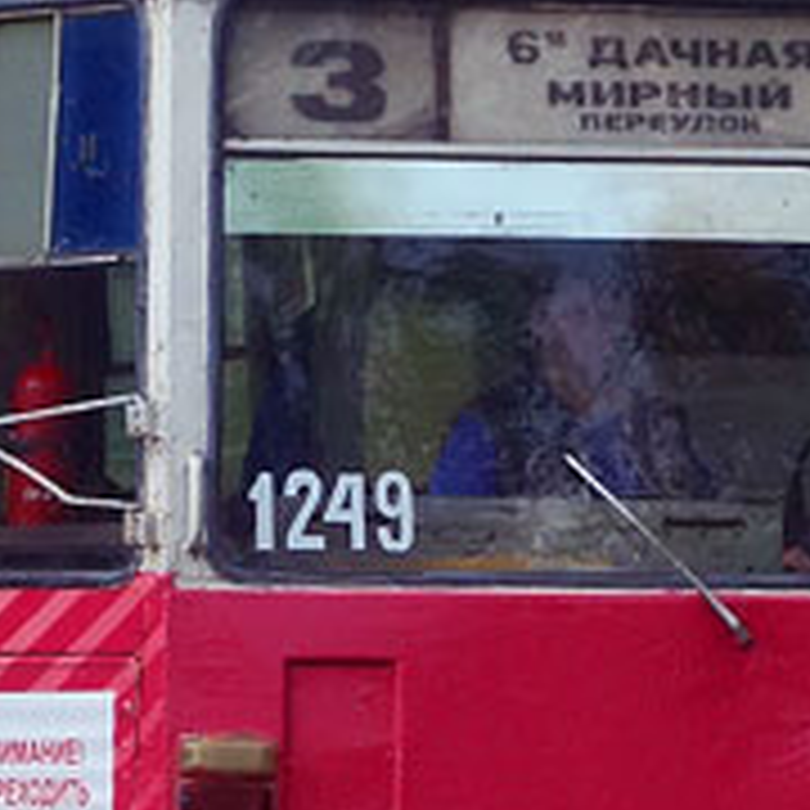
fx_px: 12443
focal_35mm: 470
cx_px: 387
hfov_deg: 3.7
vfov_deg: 3.7
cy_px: 27
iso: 400
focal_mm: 30.81
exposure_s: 1/500
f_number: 4.5
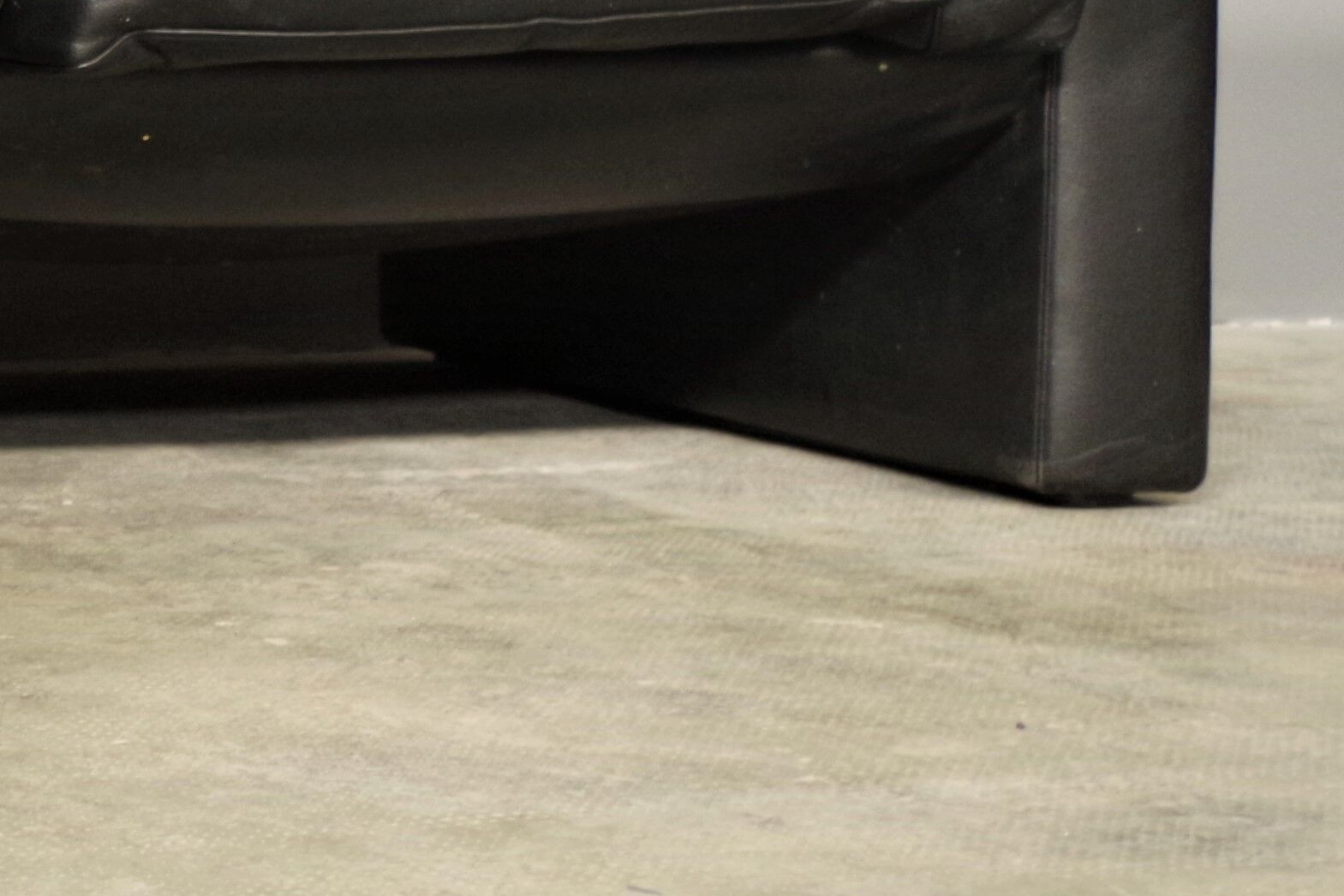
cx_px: -925
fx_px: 4853
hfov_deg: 14.3
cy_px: -142
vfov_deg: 10.4
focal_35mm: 130
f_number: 4
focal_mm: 23.13
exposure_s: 1/40
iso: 800
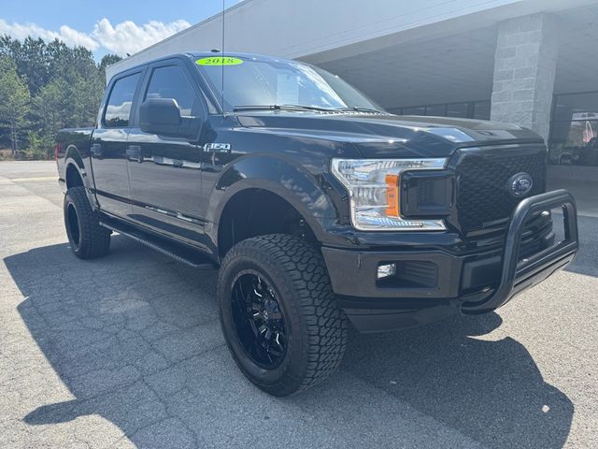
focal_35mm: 24
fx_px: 415
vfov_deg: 56.8
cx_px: 299
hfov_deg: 71.6
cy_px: 224
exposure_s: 1/1721
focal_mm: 6.76
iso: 80
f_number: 1.78
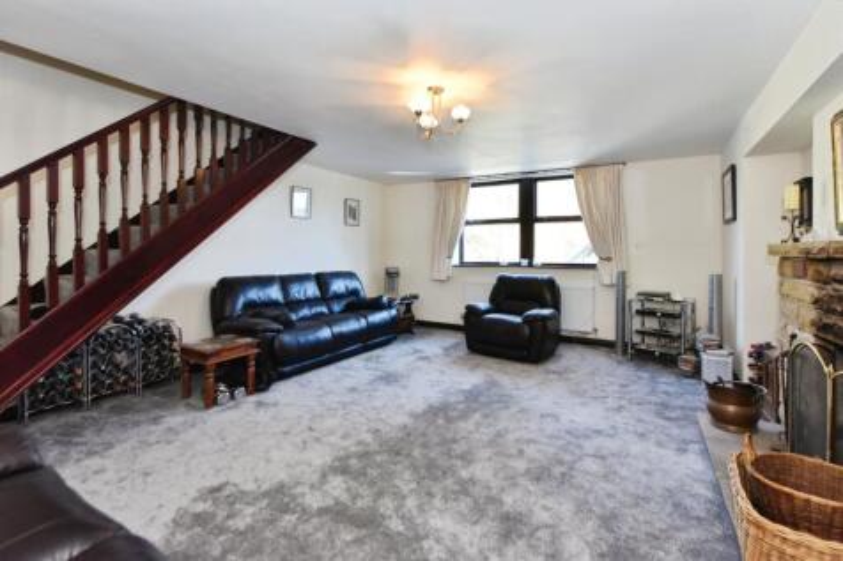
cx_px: 422
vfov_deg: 73.7
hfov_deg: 96.8
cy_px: 280
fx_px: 375
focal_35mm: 16
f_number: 9
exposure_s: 1/50
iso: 1400
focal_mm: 16
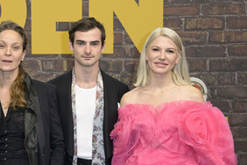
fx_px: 604
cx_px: 54
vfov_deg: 15.5
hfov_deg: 22.8
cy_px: 110
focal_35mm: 88
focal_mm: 55
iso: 500
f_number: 5.6
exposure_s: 1/200
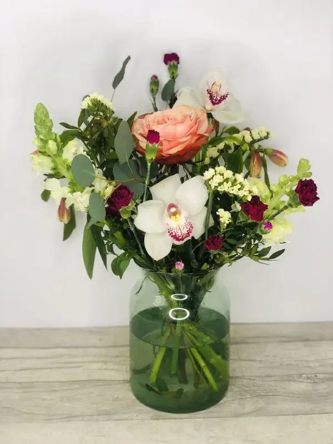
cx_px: 166
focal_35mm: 52
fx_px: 667
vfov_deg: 36.8
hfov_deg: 28.0
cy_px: 222
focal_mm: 6
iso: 16
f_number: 2.4
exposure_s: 1/50
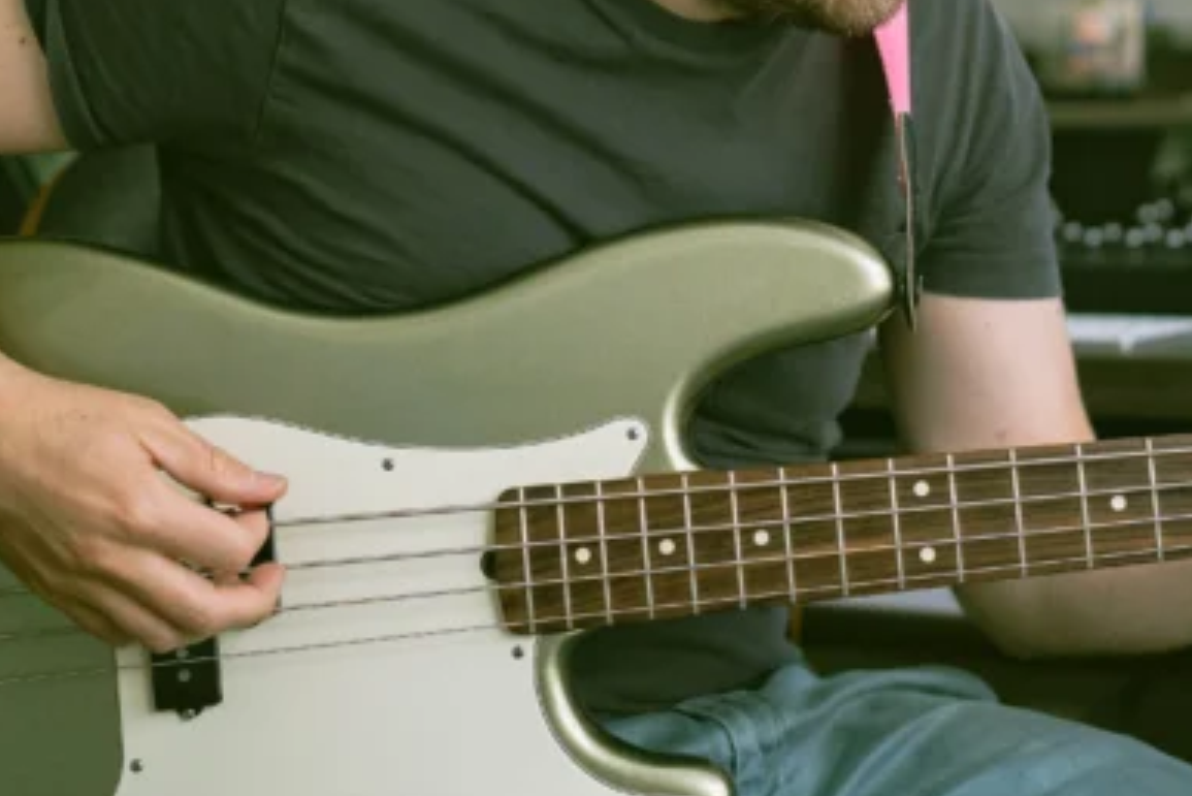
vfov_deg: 14.5
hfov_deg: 21.7
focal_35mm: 93
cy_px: 54
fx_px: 3080
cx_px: 907
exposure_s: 1/640
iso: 2500
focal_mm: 35
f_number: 1.4
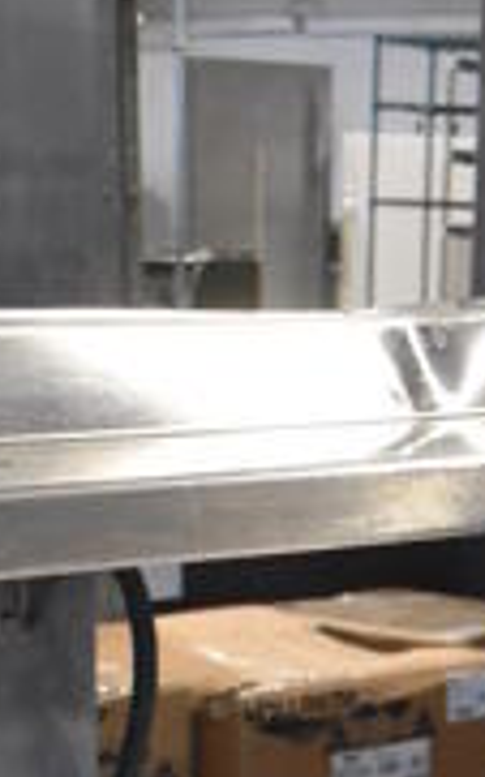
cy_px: 1582
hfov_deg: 9.4
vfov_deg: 13.0
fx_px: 2942
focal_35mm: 139
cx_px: 382
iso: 3200
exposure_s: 1/125
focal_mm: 18
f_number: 3.5
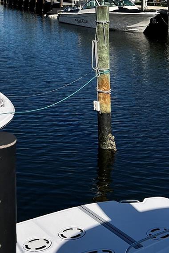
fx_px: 401
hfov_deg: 22.6
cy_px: 3
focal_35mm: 57
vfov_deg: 32.4
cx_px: -13
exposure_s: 1/8000
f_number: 1.5
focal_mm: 5.7
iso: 50
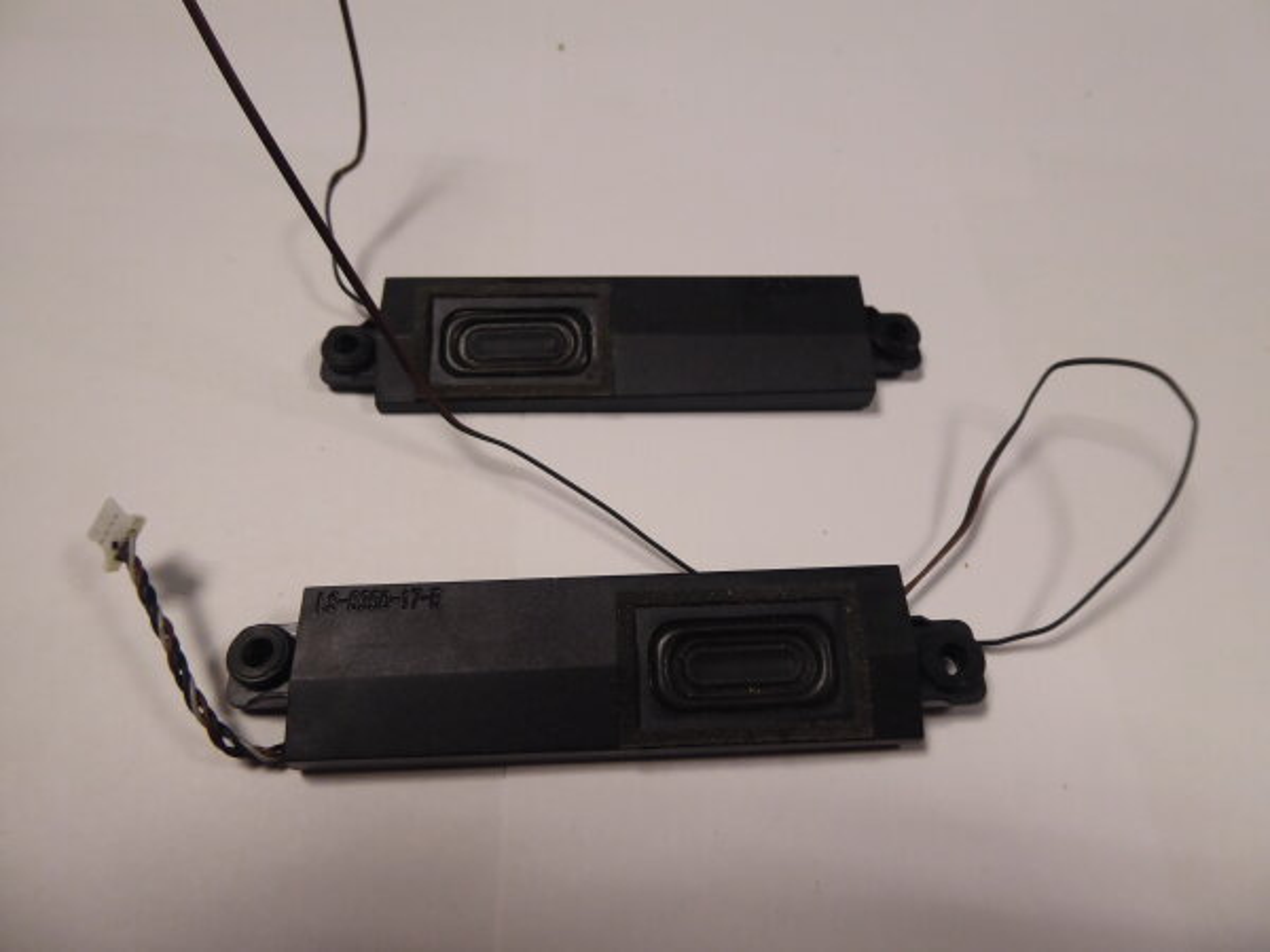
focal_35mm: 25
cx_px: 635
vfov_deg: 54.9
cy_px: 476
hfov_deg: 69.4
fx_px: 917
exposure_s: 1/60
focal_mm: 4.3
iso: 200
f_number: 3.3
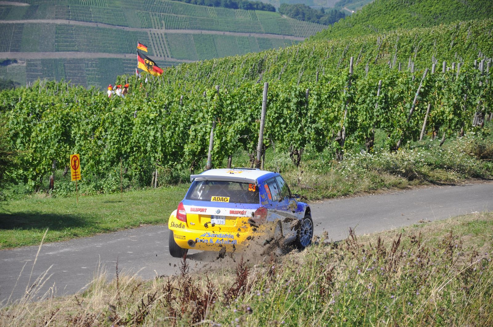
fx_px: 2154
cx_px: 246
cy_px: 164
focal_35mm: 158
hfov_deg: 13.1
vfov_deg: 8.7
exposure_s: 1/640
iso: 200
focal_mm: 105
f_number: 6.3
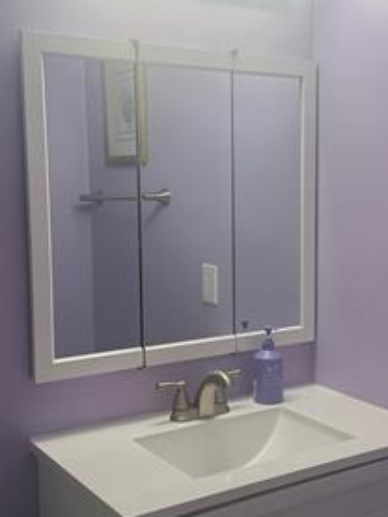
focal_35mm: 52
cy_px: 256
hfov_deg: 27.9
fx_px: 777
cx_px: 246
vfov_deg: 36.8
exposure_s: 1/156
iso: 64
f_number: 1.78
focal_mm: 6.76
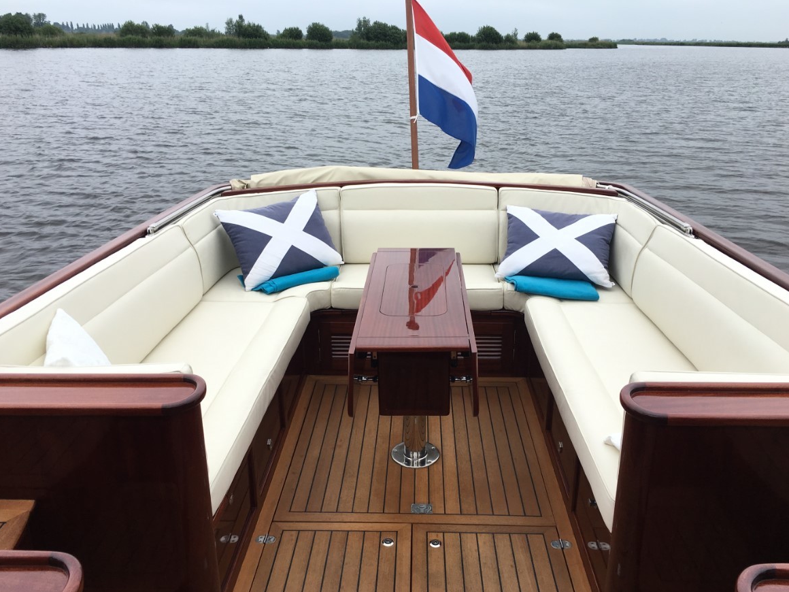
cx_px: 394
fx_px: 684
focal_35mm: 30
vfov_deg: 46.8
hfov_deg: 60.0
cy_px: 303
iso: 25
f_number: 2.2
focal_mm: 4.15
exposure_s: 1/565
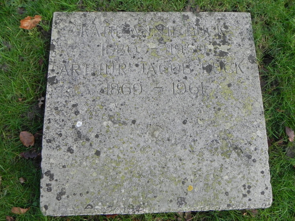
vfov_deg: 53.1
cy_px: 110
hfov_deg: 67.3
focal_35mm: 26
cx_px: 148
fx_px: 222
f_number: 3.5
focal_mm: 4.6
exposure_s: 1/110
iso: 160
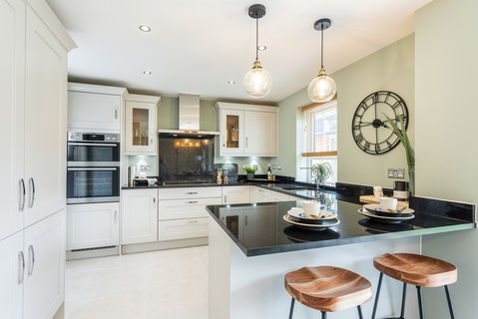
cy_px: 160
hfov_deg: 90.0
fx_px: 239
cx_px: 239
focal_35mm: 18
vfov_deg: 67.5
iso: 64
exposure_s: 1/6
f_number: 8
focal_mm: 18
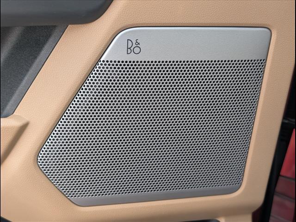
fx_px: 419
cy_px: 111
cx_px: 148
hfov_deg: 38.9
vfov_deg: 29.7
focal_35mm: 49
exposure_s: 1/833
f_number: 1.68
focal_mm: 6.9
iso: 604
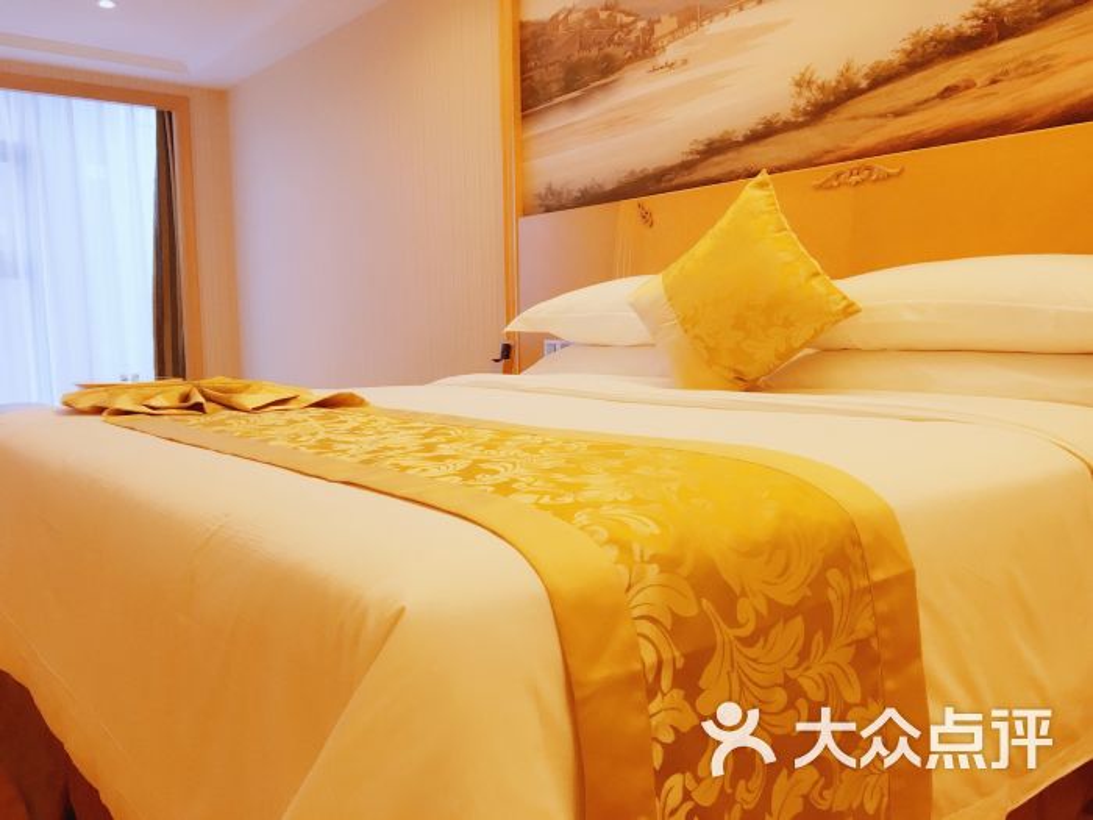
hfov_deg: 61.7
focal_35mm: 29
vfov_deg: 48.2
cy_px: 410
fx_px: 916
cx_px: 546
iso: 80
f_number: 2.2
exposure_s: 1/33
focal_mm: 4.15
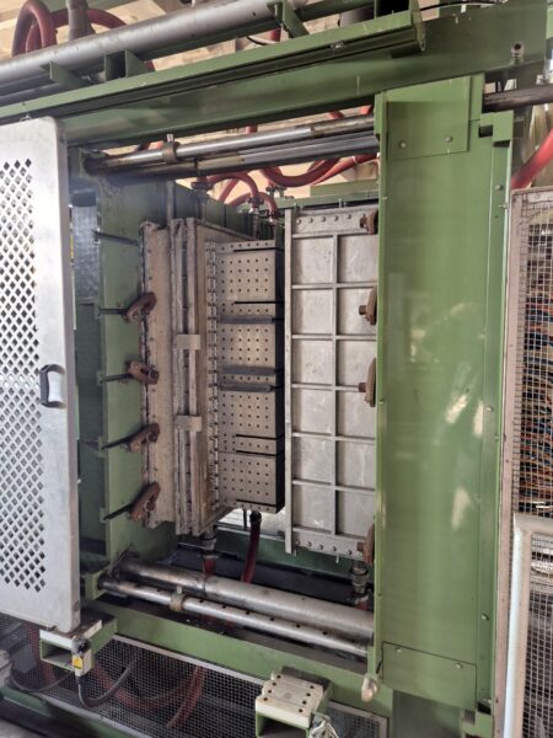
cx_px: 276
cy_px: 369
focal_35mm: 23
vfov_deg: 73.9
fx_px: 490
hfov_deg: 58.9
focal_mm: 5.4
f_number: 1.8
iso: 320
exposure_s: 1/100
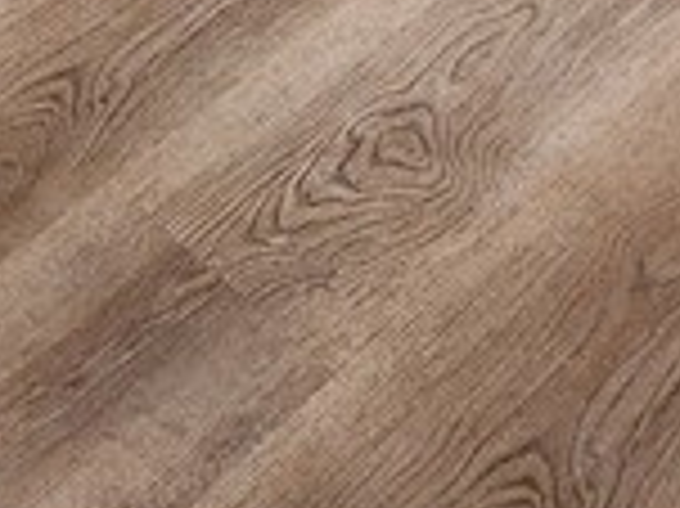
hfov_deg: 16.9
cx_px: -653
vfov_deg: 11.0
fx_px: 1727
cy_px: -1007
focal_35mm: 88
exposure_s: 1/60
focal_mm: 2.2
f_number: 2.2
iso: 160
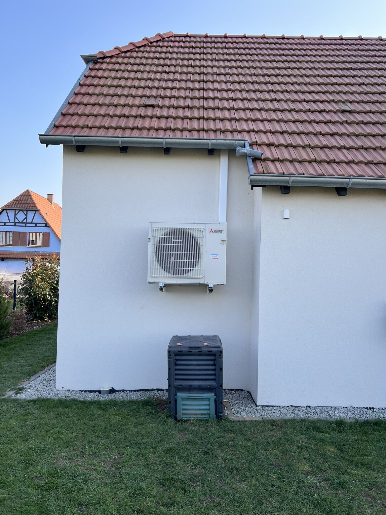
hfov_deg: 53.1
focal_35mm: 26
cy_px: 258
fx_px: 387
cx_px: 193
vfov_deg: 67.3
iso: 50
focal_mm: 5.7
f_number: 1.5
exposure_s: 1/1009
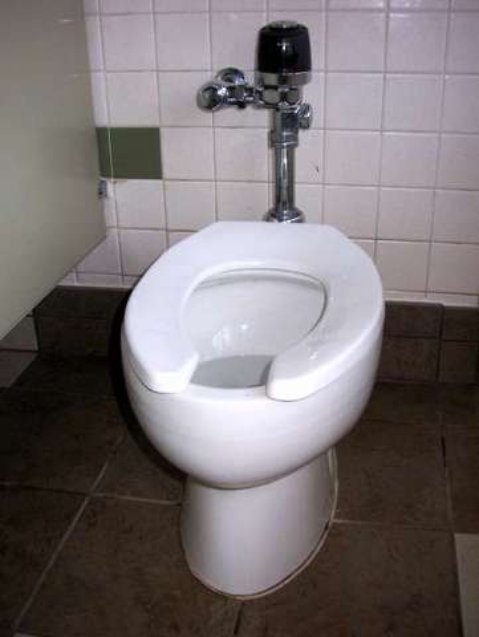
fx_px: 700
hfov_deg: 37.8
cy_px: 318
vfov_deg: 48.9
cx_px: 240
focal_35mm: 38
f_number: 3.9
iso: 125
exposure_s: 1/60
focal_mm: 6.3
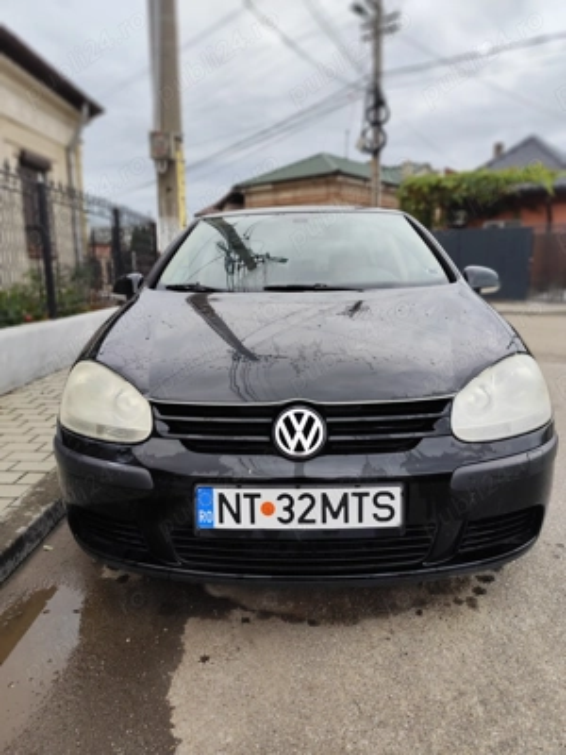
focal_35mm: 23
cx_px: 283
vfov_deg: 73.9
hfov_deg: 58.9
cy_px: 378
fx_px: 501
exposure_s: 1/174
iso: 50
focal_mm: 6.14
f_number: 1.65
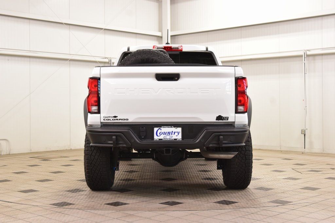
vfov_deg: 25.1
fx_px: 503
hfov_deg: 36.9
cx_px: 168
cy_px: 112
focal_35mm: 54
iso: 1000
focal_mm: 36
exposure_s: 1/30
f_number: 7.1
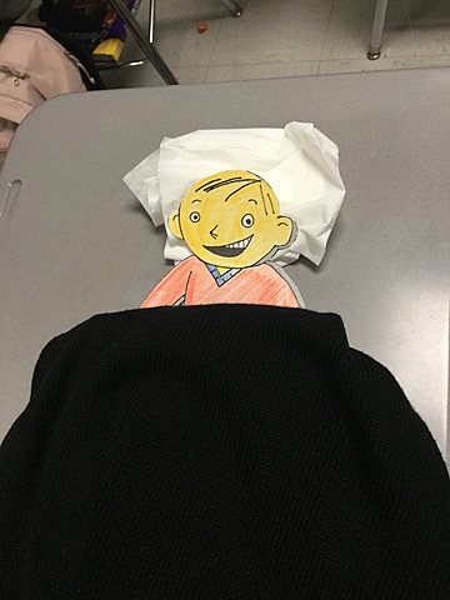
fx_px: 537
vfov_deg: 58.4
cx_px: 225
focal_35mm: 31
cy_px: 300
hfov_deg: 45.4
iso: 100
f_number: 2.4
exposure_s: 1/30
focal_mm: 3.3
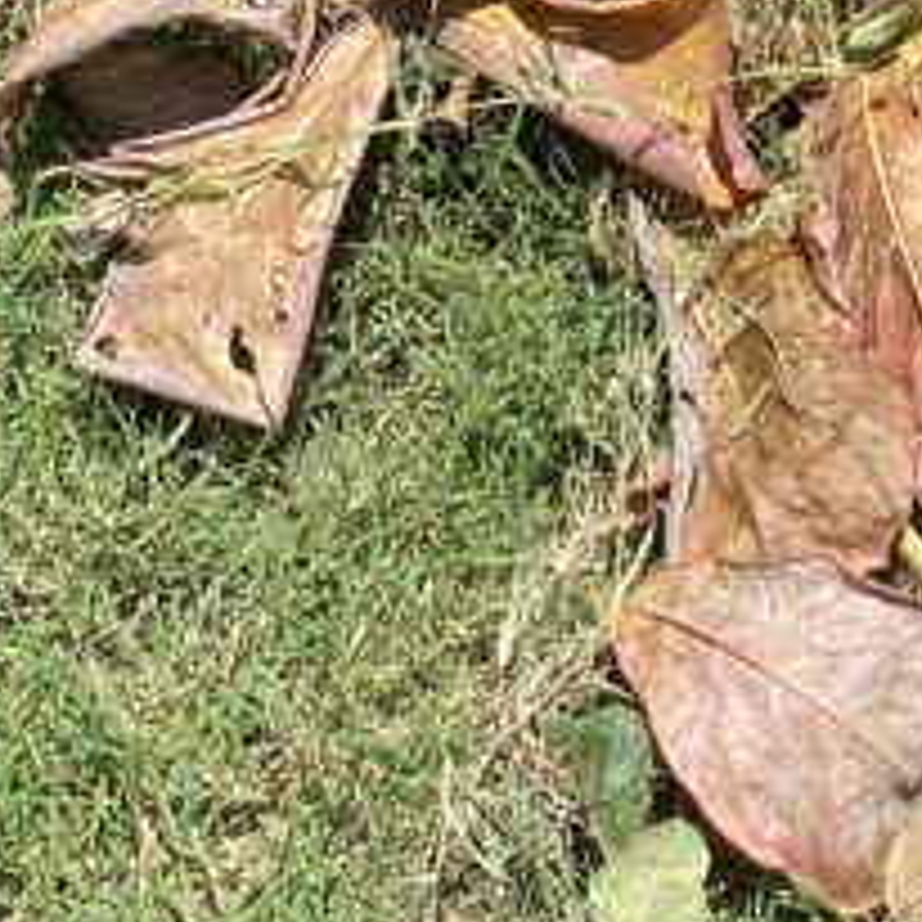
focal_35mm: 115
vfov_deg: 13.6
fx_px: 3465
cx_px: 873
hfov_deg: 15.0
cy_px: -711
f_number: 1.8
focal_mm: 4.25
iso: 32
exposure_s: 1/1377
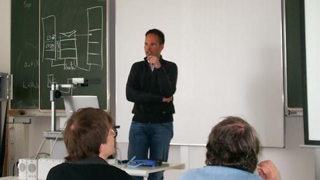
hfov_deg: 25.6
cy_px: 48
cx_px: 159
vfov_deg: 14.5
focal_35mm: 83
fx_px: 704
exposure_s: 1/60
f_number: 3.4
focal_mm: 12.6
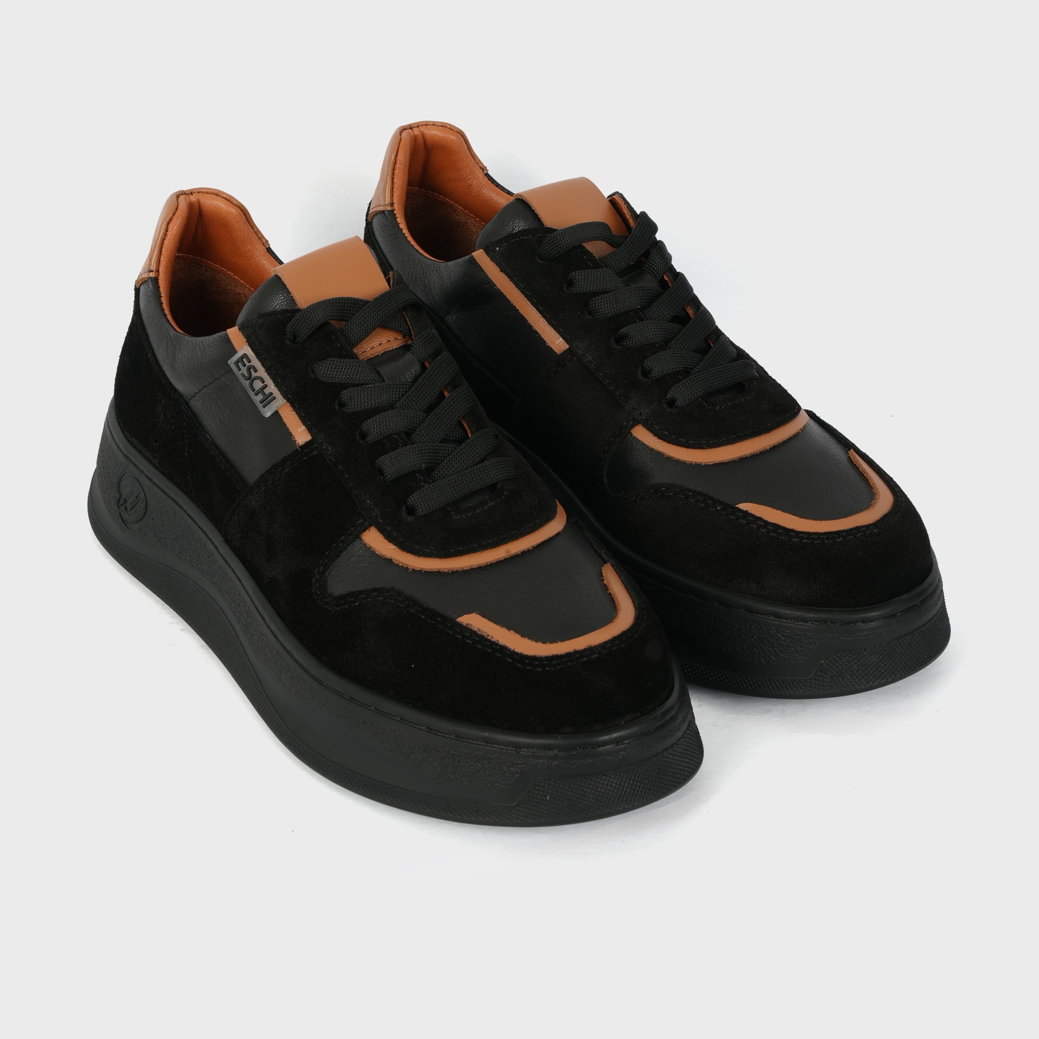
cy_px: 505
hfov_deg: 19.3
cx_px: 523
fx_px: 3056
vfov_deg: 19.3
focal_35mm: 90
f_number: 22
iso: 50
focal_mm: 70
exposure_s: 1/100
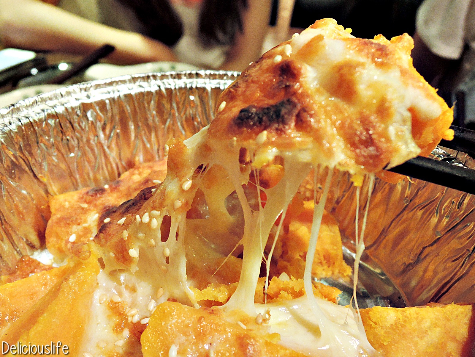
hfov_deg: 71.6
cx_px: 238
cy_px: 178
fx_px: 329
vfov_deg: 56.8
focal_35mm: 24
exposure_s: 1/13
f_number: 2.8
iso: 400
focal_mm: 5.1
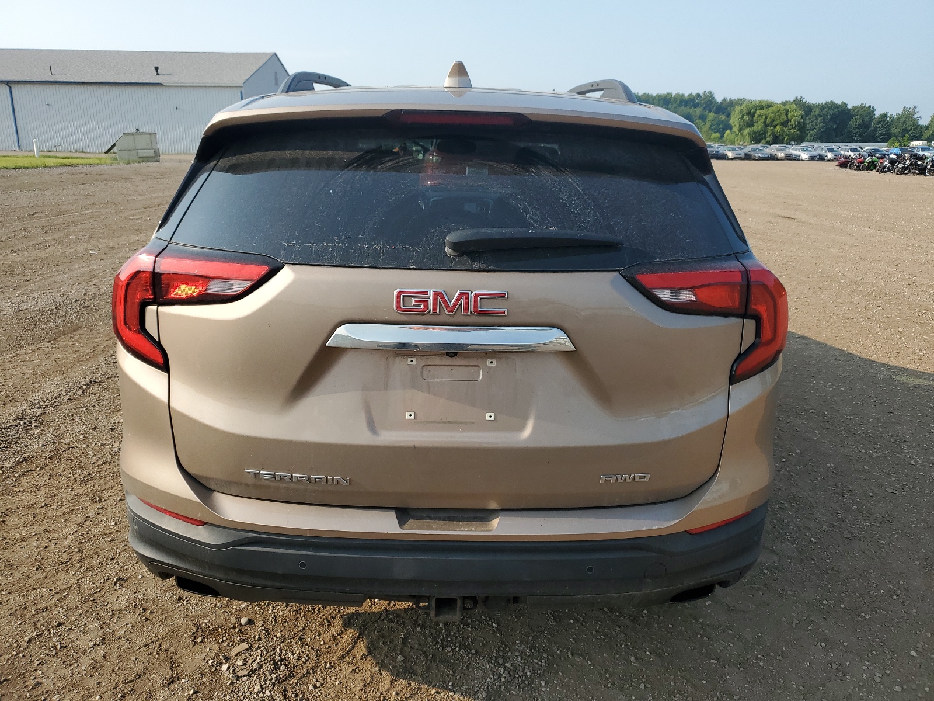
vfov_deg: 53.1
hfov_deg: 67.3
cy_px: 350
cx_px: 467
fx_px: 702
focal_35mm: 26
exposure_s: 1/1667
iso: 50
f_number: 1.5
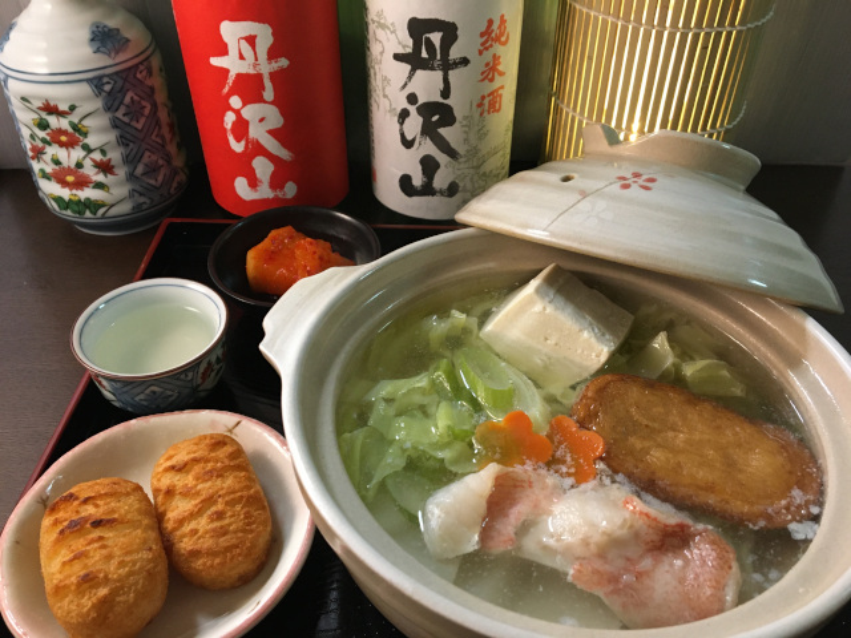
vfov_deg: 48.2
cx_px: 426
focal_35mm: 29
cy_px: 319
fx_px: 713
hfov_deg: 61.7
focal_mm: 4.15
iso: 160
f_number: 2.2
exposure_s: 1/30
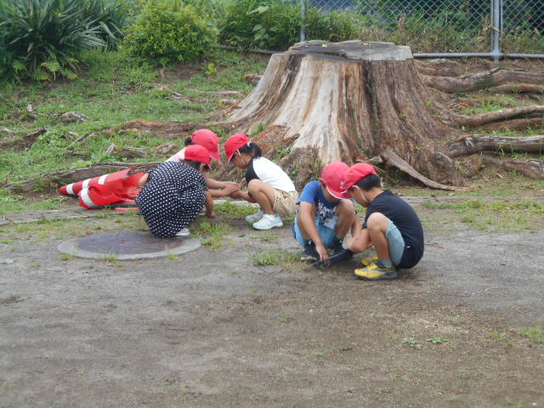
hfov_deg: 25.7
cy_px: 204
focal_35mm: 76
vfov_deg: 19.4
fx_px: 1194
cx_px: 272
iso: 80
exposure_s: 1/160
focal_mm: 13.5
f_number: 5.8
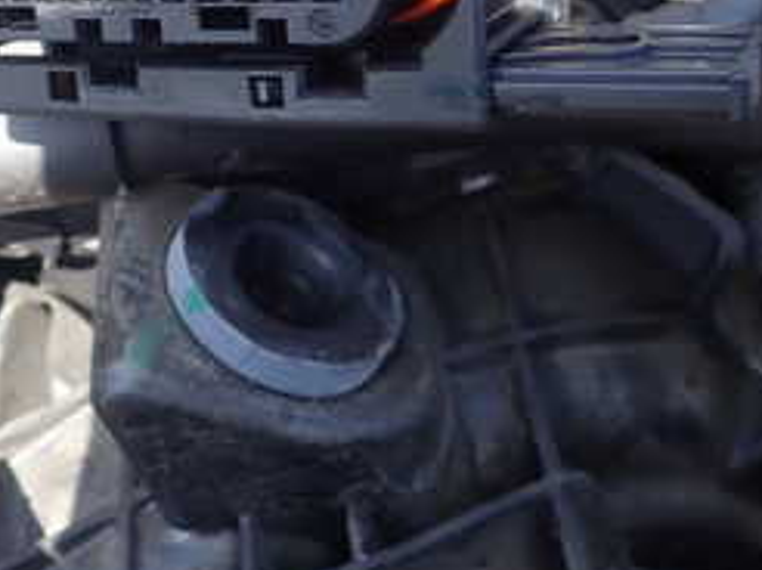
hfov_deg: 31.5
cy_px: 74
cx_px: 276
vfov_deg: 23.4
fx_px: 1341
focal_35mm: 61
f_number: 2.8
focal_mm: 4.5
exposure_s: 1/160
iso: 100
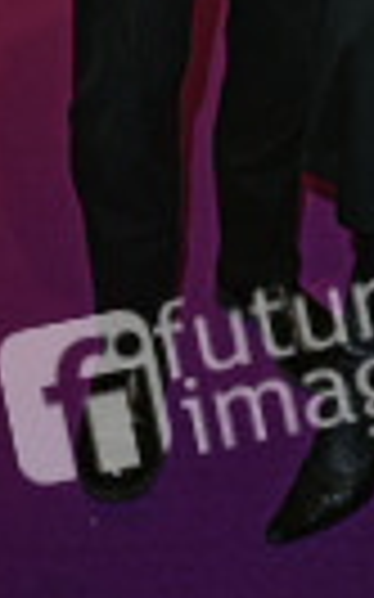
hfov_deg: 13.2
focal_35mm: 98
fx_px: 1600
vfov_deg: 18.7
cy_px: -297
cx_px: 360
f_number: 6.3
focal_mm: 32
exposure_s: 1/250
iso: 500
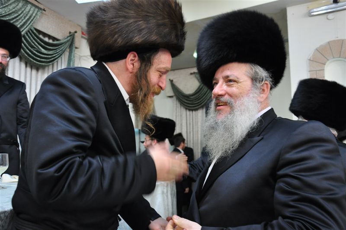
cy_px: 115
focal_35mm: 33
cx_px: 173
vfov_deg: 39.9
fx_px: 317
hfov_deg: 57.3
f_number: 3.8
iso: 1000
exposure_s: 1/60
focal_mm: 22
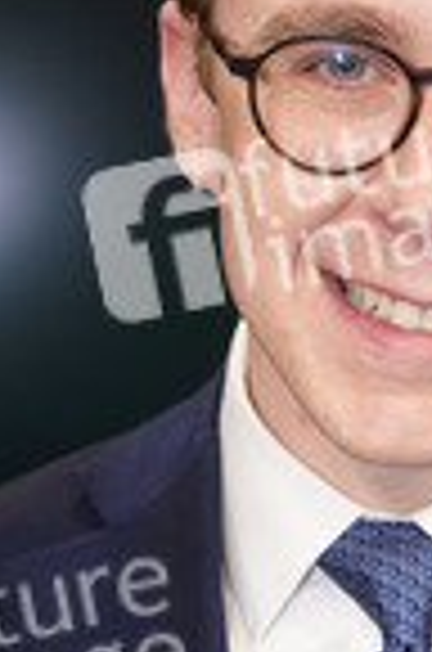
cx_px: 446
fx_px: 2803
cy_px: 441
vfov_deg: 13.3
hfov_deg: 8.8
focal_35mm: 155
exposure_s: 1/125
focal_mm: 56
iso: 2000
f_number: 5.6
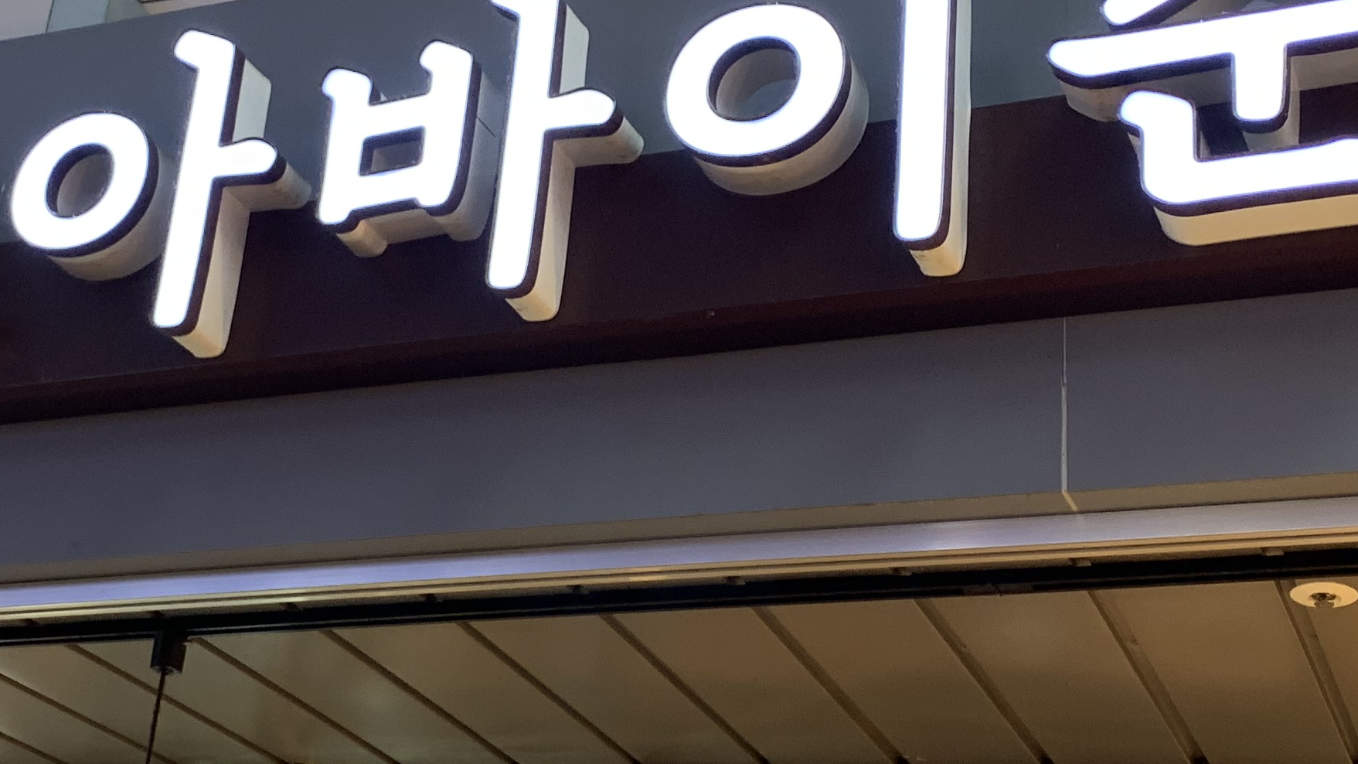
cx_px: 577
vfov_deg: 18.5
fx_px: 2340
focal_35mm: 65
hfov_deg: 32.3
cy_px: 361
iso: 80
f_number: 1.8
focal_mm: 4.25
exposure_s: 1/60
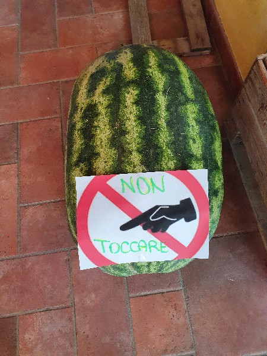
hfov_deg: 53.1
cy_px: 178
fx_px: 267
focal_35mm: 26
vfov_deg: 67.3
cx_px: 134
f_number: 2.4
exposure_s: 1/50
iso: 200
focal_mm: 4.32
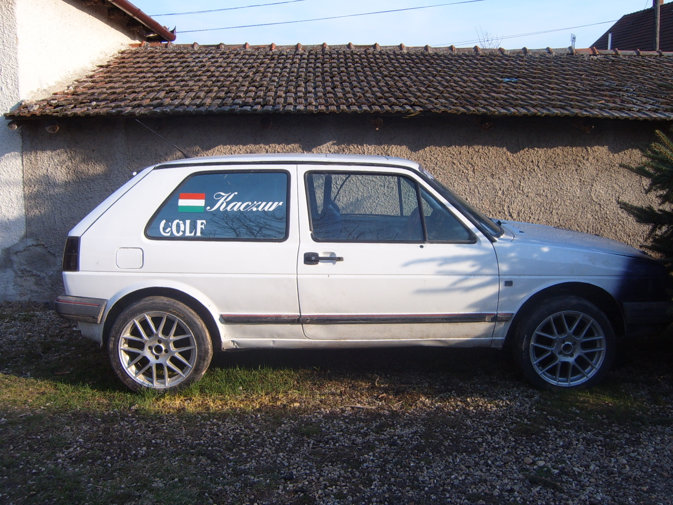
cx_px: 336
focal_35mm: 37
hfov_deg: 50.1
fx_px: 719
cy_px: 252
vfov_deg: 38.7
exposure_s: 1/125
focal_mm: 6.2
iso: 63
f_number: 6
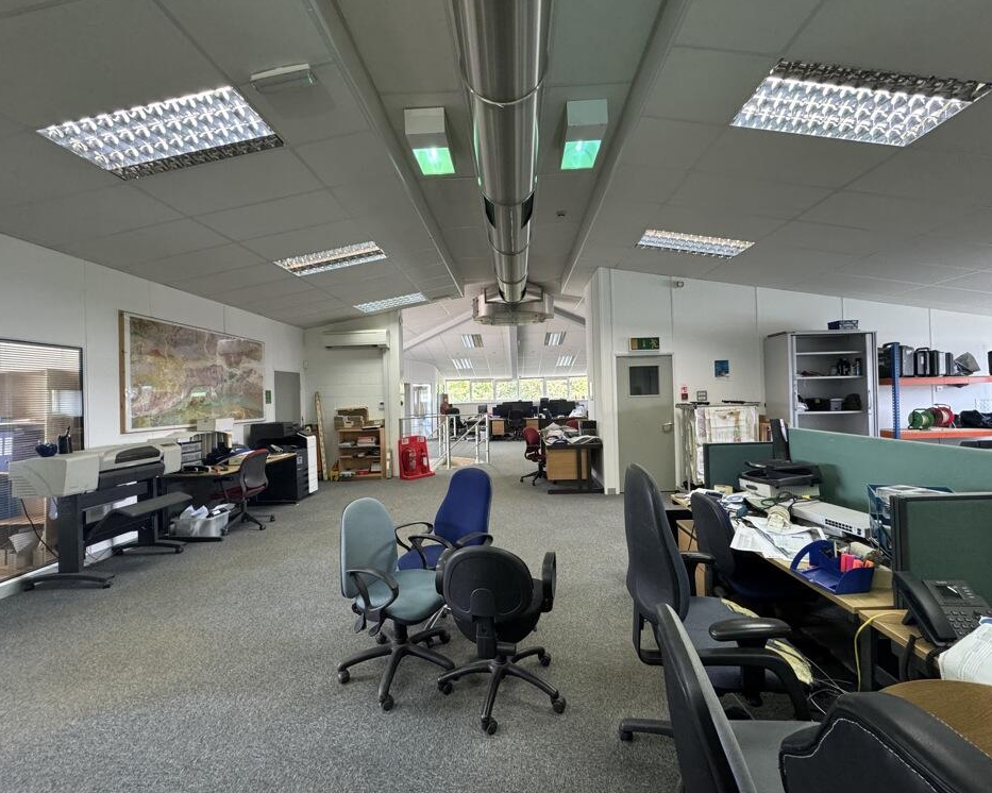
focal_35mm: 15
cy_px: 393
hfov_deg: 96.8
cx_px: 504
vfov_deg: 84.0
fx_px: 440
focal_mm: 2.22
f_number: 2.2
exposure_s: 1/100
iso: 250
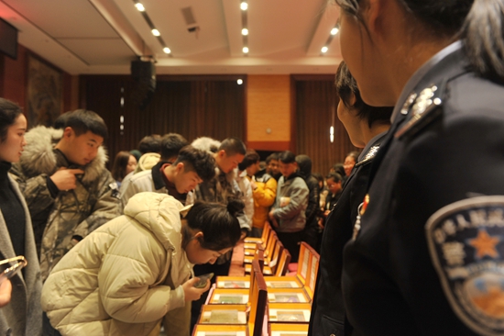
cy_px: 168
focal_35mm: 32
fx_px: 448
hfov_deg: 58.7
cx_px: 252
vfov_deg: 41.1
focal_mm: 32
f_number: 4.5
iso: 800
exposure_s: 1/80
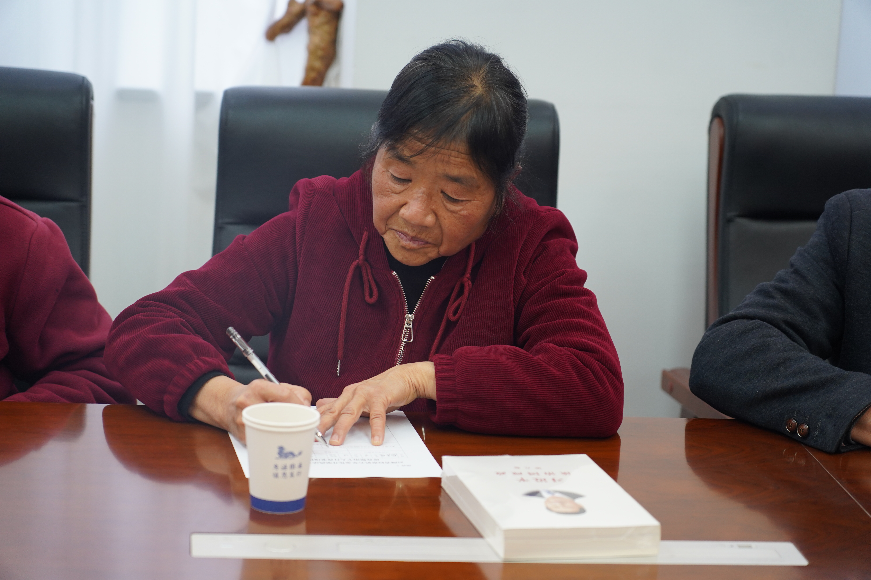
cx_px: 436
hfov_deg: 22.4
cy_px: 290
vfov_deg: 15.0
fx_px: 2202
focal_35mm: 91
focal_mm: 91
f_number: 4
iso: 1250
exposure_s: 1/160
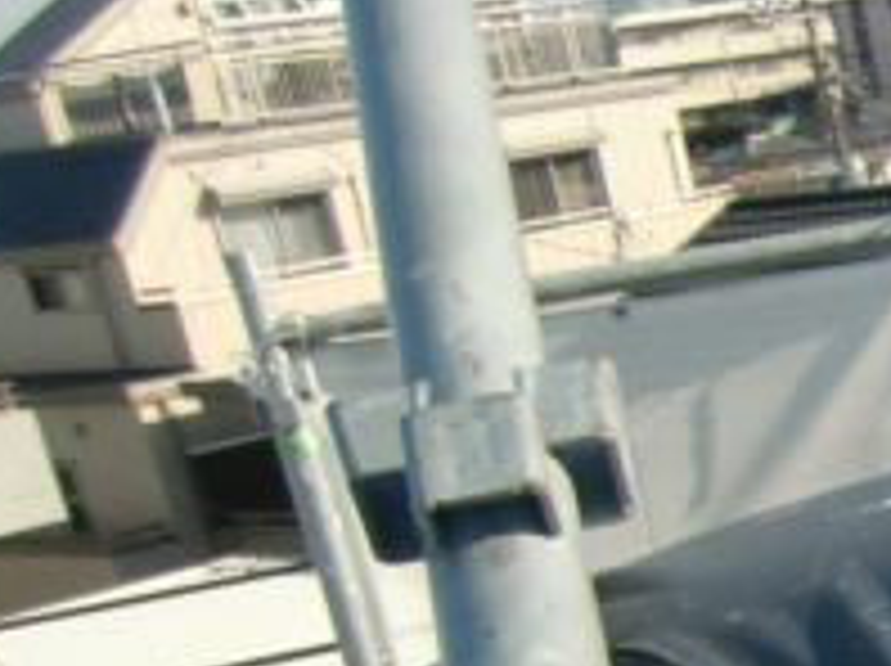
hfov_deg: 16.7
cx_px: 1624
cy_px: 837
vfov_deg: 14.6
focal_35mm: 97
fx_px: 2494
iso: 64
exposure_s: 1/500
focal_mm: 4.3
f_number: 3.2
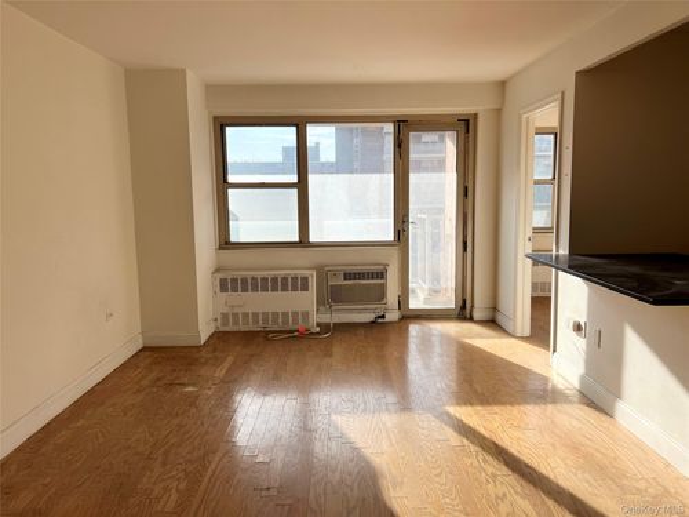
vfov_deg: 53.1
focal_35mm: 26
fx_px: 518
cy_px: 258
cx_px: 344
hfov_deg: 67.3
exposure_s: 1/1124
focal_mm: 5.7
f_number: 1.5
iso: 50
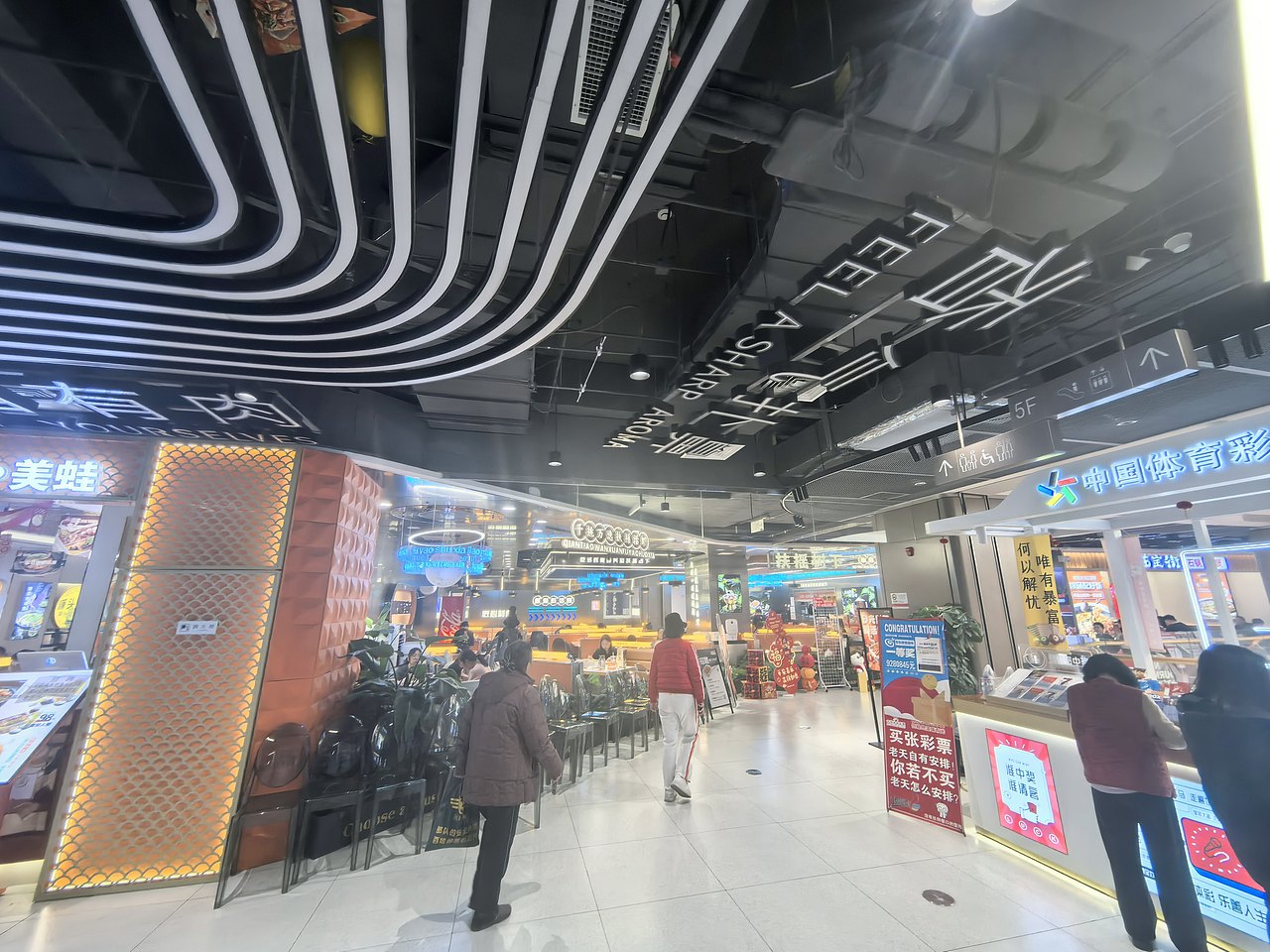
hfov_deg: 106.2
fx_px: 477
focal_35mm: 13
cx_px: 635
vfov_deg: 89.9
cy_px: 476
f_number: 2.2
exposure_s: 1/100
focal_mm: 1.95
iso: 160
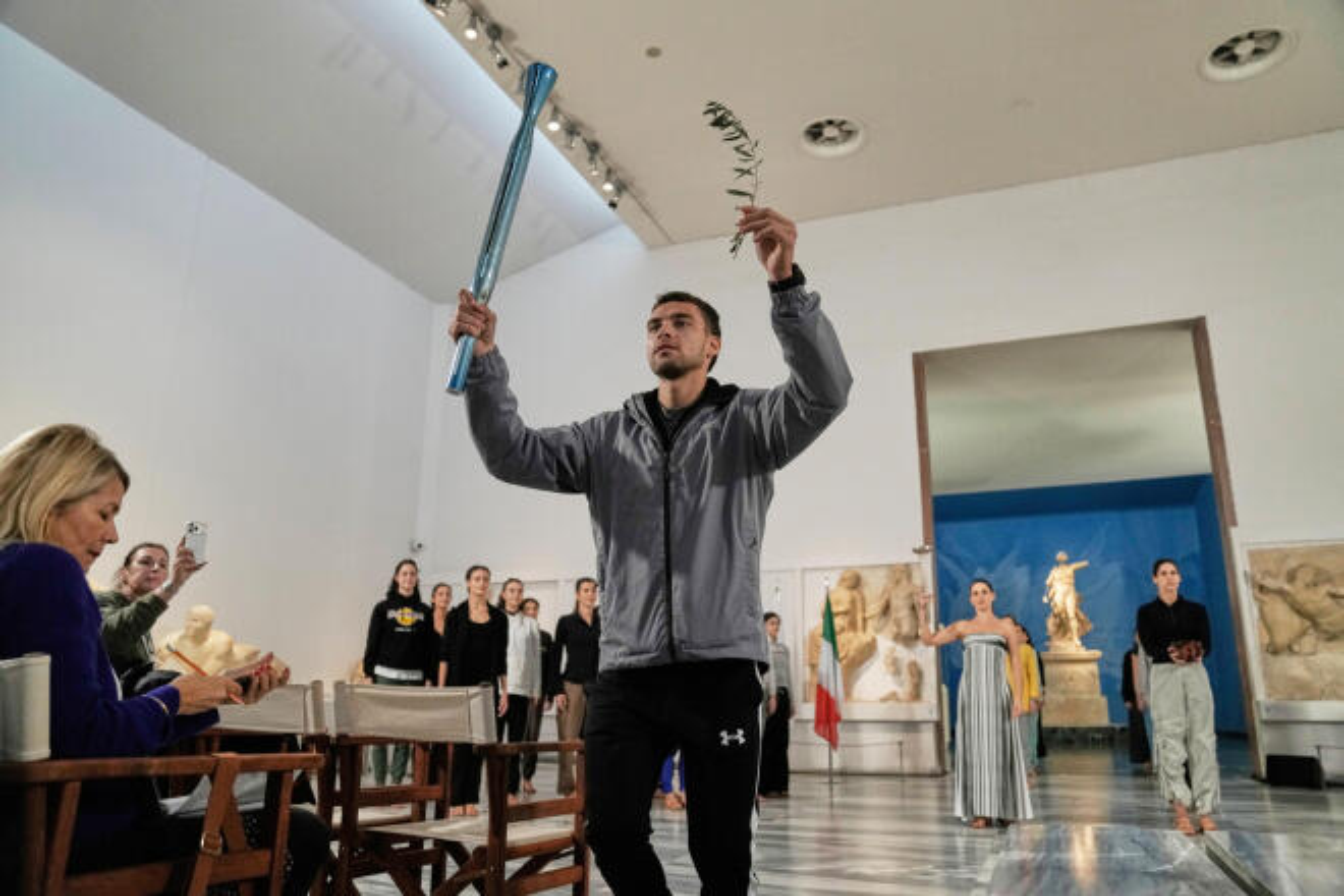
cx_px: 672
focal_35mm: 24
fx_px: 896
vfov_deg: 53.1
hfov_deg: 73.7
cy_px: 448
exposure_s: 1/500
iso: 2000
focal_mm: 24
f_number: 3.2
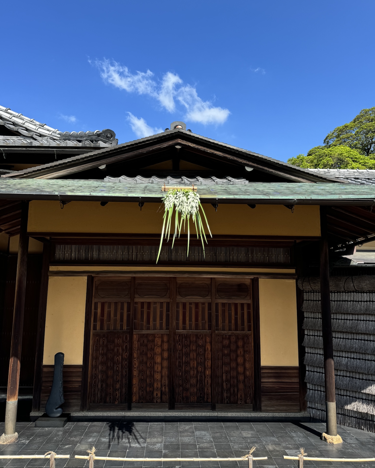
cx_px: 182
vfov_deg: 66.0
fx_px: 361
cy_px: 224
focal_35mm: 26
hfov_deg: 54.9
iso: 80
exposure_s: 1/2331
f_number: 1.78
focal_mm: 6.76
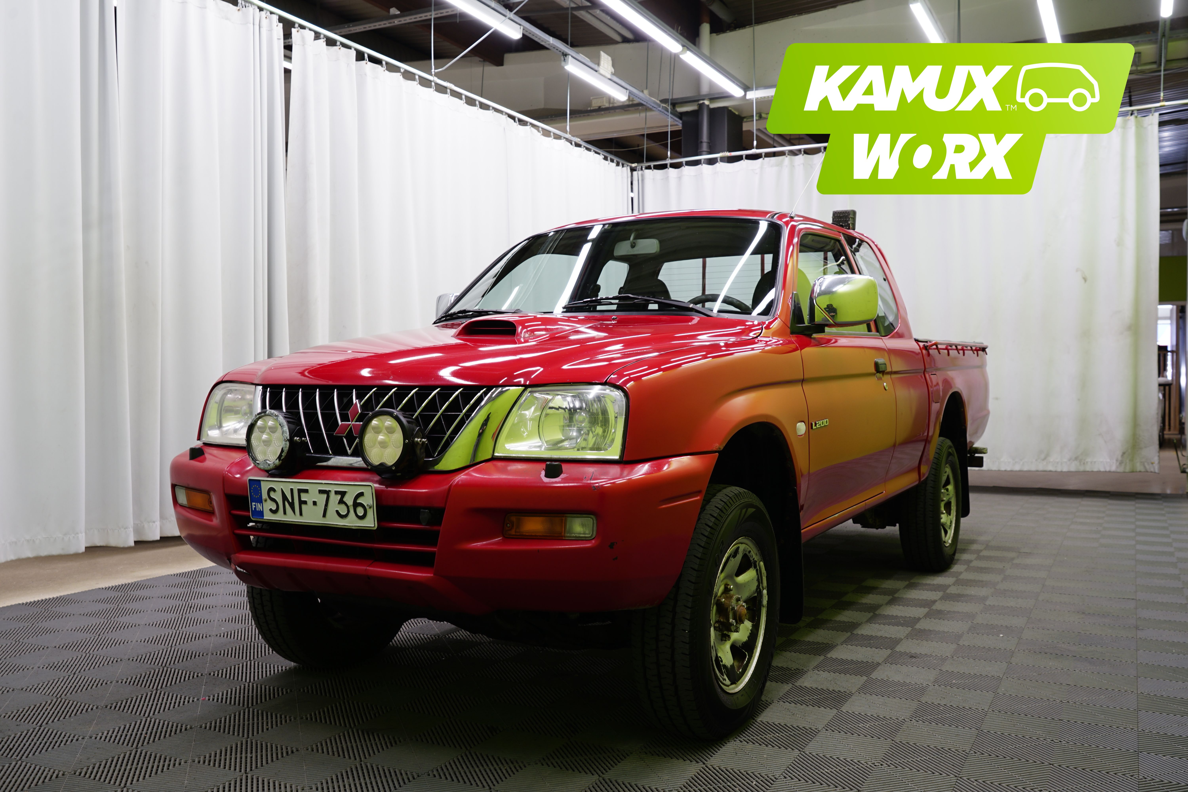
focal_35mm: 31
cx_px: 594
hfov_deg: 60.3
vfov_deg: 42.3
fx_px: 1023
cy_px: 396
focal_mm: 31
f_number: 8
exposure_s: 1/8
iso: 160
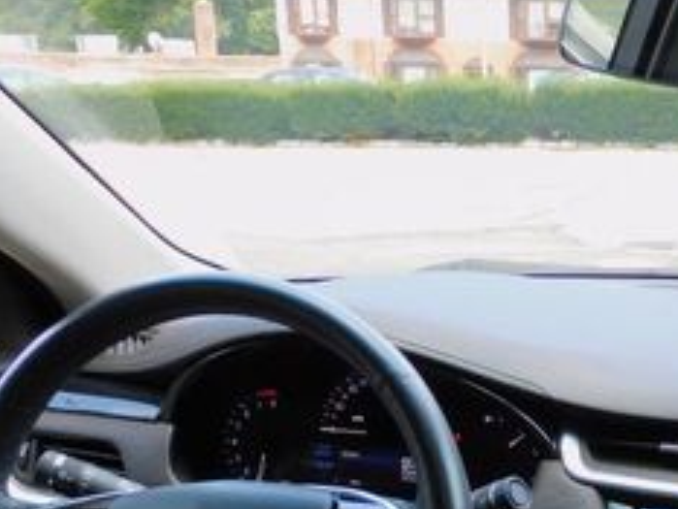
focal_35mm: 66
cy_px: 620
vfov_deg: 20.7
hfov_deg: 27.3
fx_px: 1293
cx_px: 719
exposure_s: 1/60
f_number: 3.3
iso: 125
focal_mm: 4.3
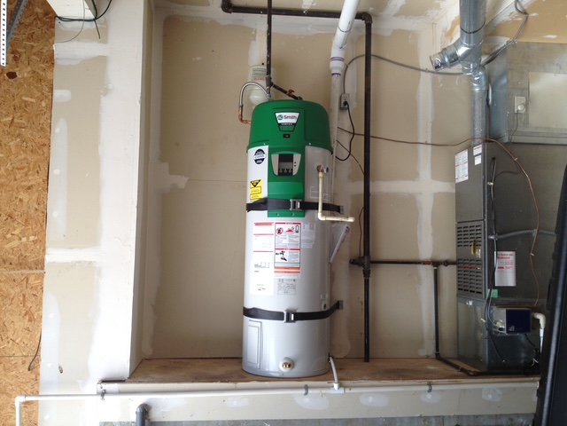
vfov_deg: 40.7
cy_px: 213
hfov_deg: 52.6
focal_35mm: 35
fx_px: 573
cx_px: 284
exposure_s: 1/120
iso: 80
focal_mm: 4.28
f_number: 2.4
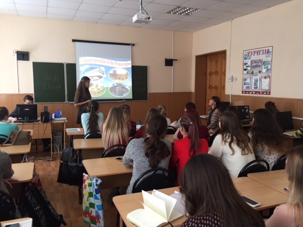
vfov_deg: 46.8
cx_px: 156
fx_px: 263
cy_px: 112
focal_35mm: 30
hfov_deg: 60.0
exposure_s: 1/33
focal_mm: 4.15
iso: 125
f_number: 2.2
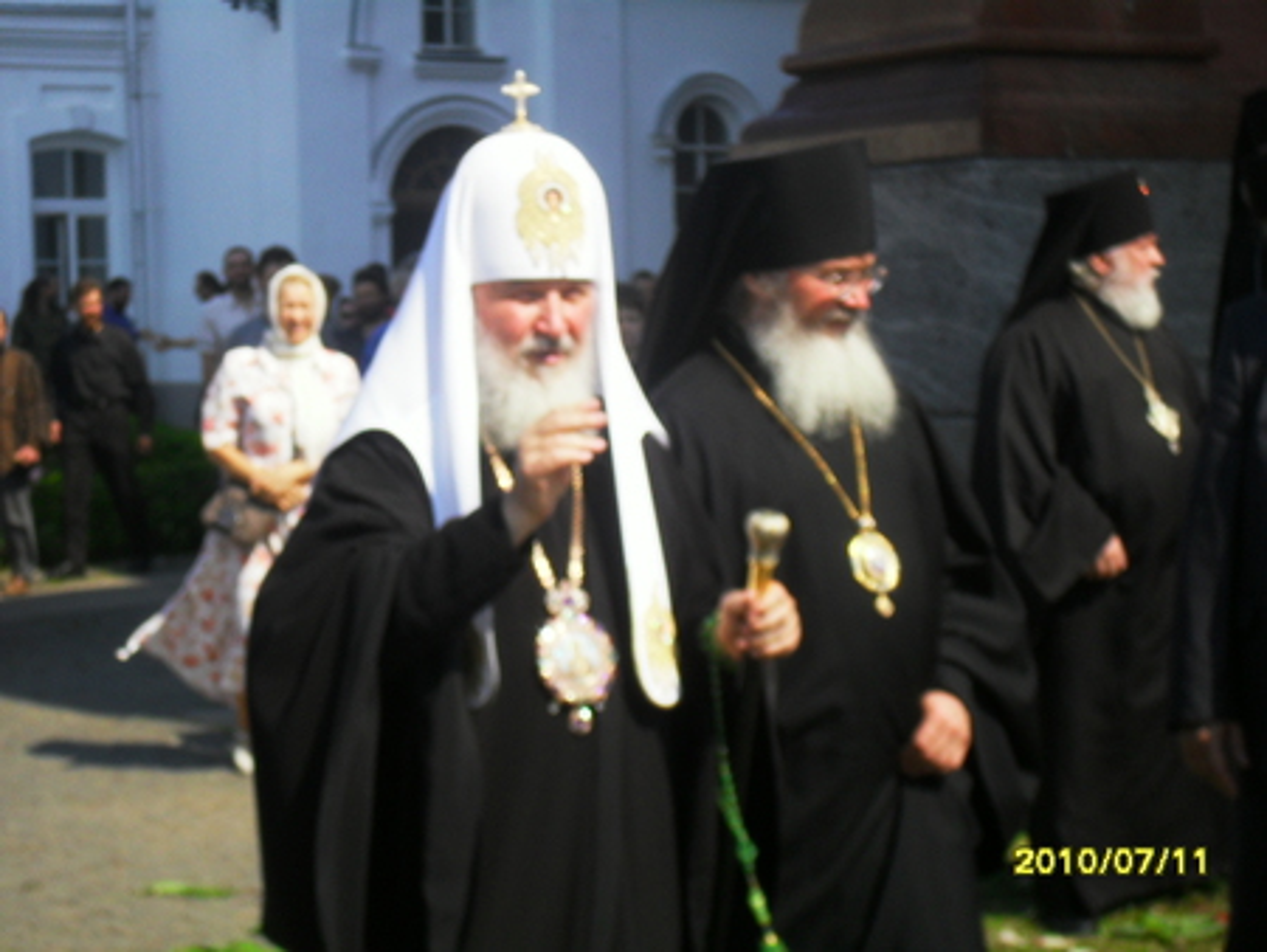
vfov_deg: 16.6
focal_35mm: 89
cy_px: 476
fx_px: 3259
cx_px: 634
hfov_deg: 22.0
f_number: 5.5
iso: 100
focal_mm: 15.7
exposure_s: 1/500
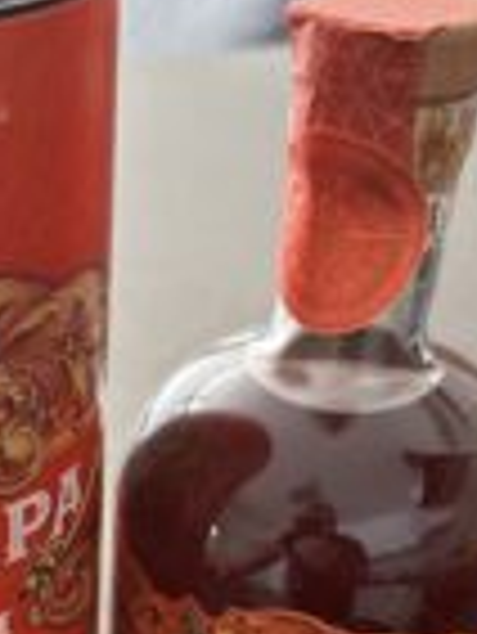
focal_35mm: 68
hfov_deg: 21.1
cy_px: 647
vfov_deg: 26.8
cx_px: 40
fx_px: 1247
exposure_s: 1/60
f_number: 1.78
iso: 500
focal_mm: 6.86
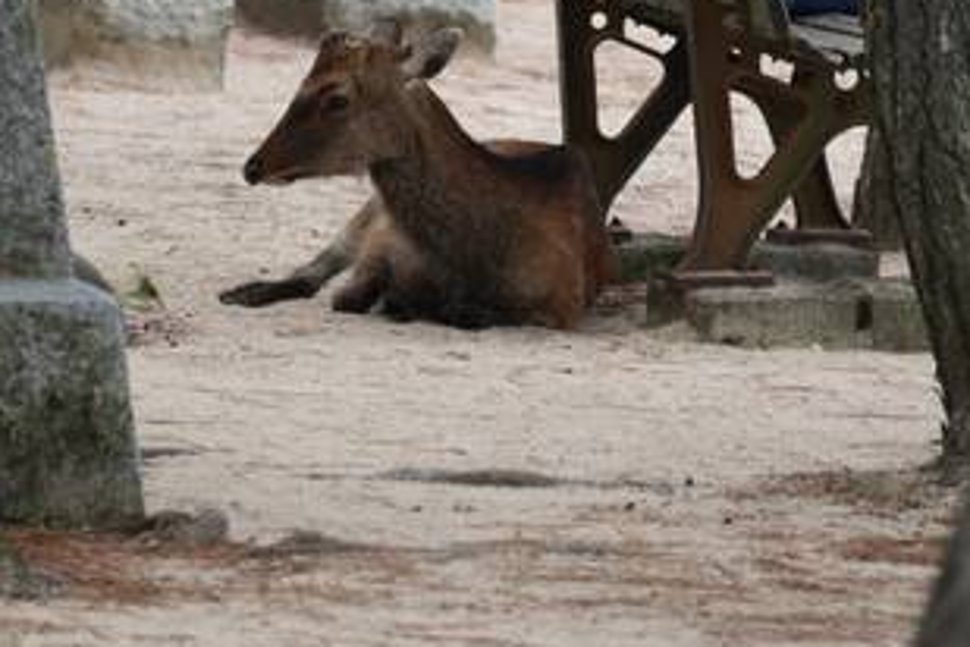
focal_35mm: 489
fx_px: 13175
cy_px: 229
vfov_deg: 2.8
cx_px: 446
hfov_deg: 4.2
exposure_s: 1/400
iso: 640
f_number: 6.3
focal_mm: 210
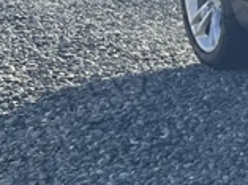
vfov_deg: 8.9
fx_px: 1187
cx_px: 733
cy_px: 66
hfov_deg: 9.5
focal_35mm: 166
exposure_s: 1/2762
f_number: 1.5
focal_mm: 5.7
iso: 50
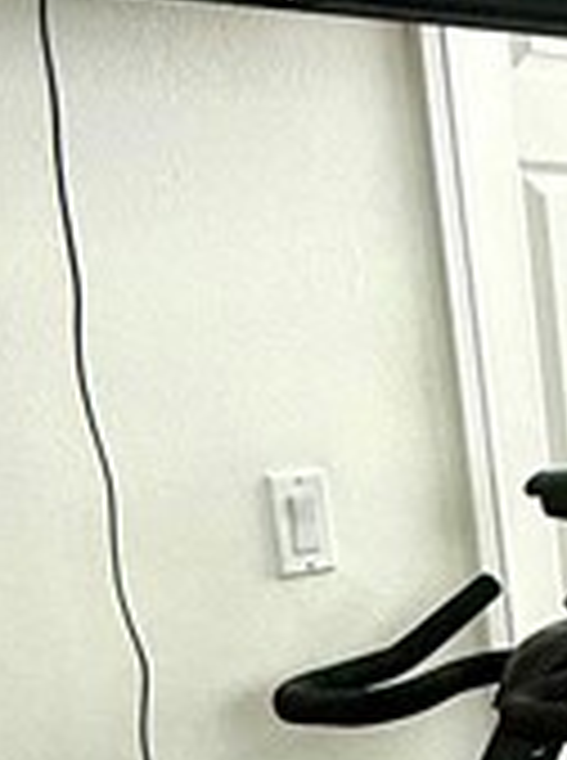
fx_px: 1863
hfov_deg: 13.8
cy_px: 571
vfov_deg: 22.8
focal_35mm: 85
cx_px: 1238
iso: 200
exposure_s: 1/99
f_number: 2.2
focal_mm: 2.22
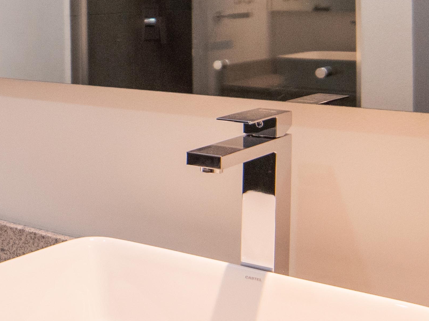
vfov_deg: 22.6
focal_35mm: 61
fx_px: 756
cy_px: -35
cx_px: 1
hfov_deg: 29.6
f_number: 2.8
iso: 800
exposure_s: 1/250
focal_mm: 14
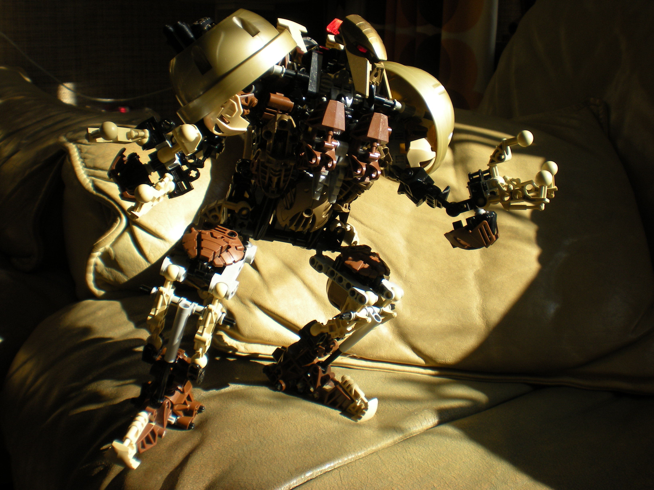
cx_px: 327
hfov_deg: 49.0
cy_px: 245
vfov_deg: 37.7
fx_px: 718
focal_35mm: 38
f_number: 4.6
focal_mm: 6.3
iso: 64
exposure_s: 1/176
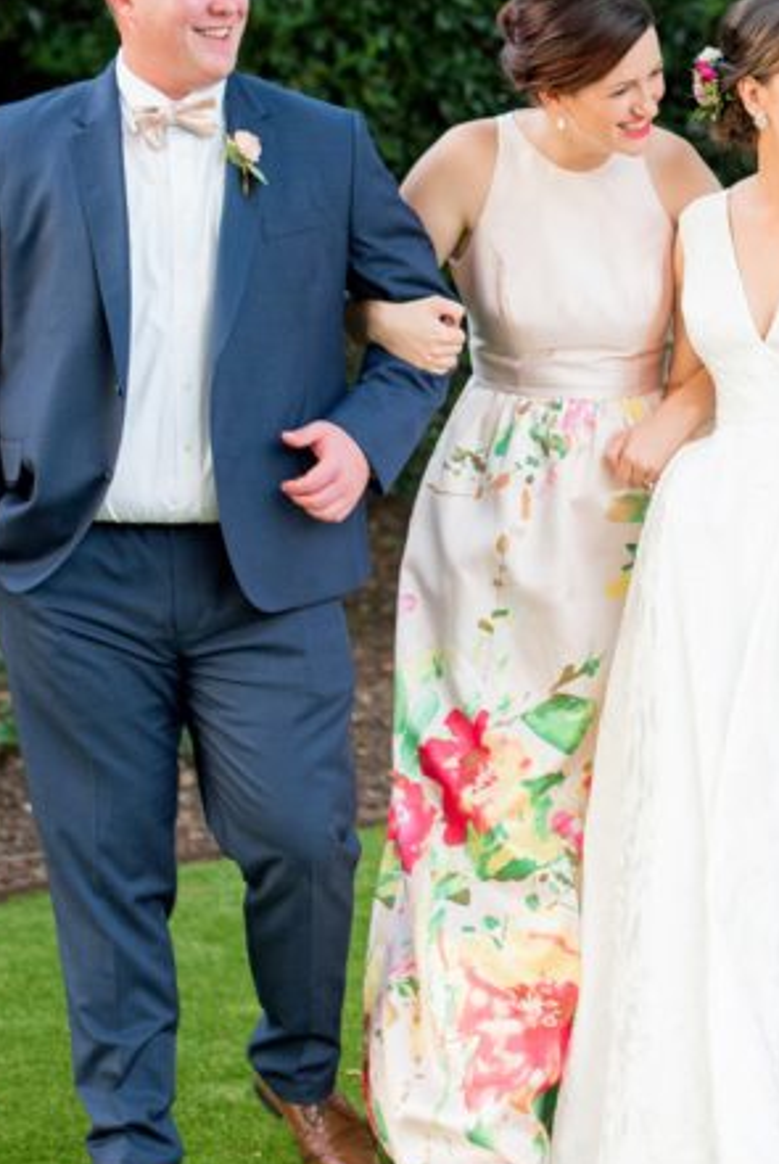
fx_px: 3756
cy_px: 354
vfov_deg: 17.6
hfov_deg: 11.7
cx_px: 784
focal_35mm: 116
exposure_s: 1/160
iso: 1000
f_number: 2.8
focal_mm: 50
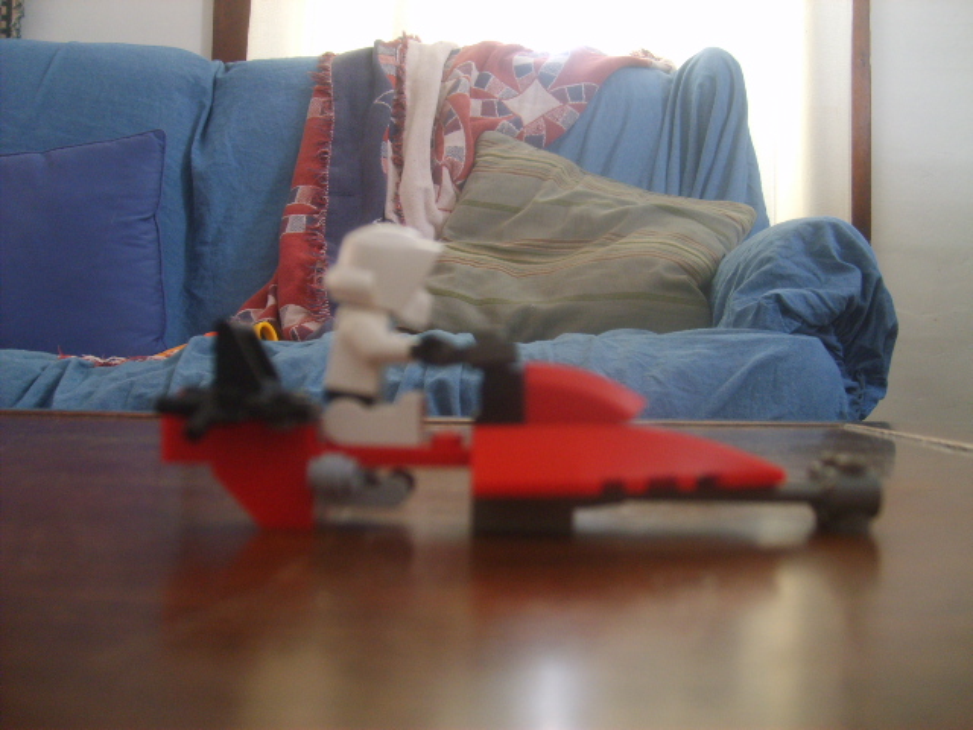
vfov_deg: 40.7
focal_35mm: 35
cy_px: 365
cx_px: 486
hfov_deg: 52.6
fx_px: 984
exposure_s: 1/3
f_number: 2.8
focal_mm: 5.8
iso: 139
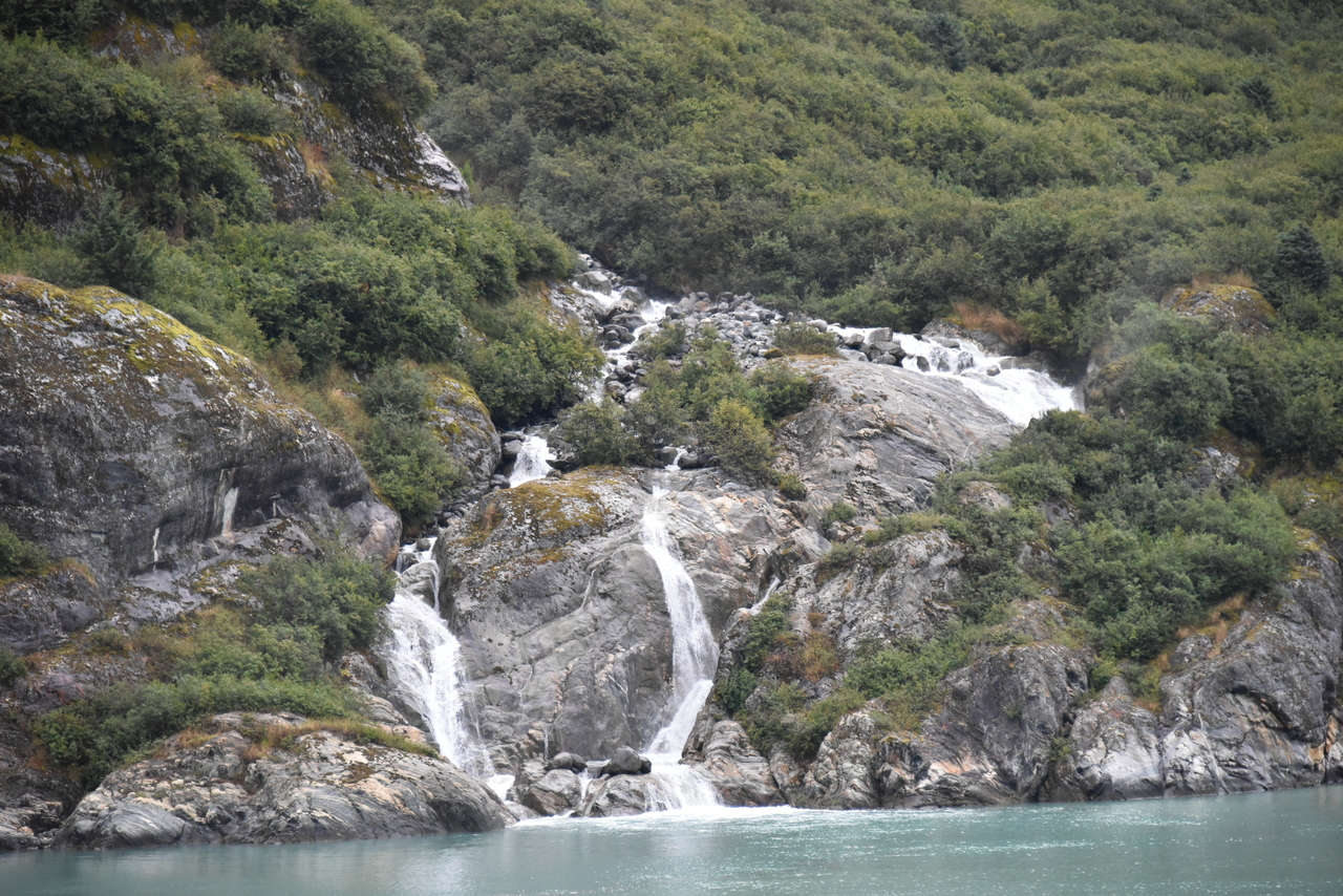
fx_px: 6716
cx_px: 672
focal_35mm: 180
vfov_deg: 7.6
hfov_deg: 11.4
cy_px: 448
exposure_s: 1/400
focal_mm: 180
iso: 3200
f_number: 5.6
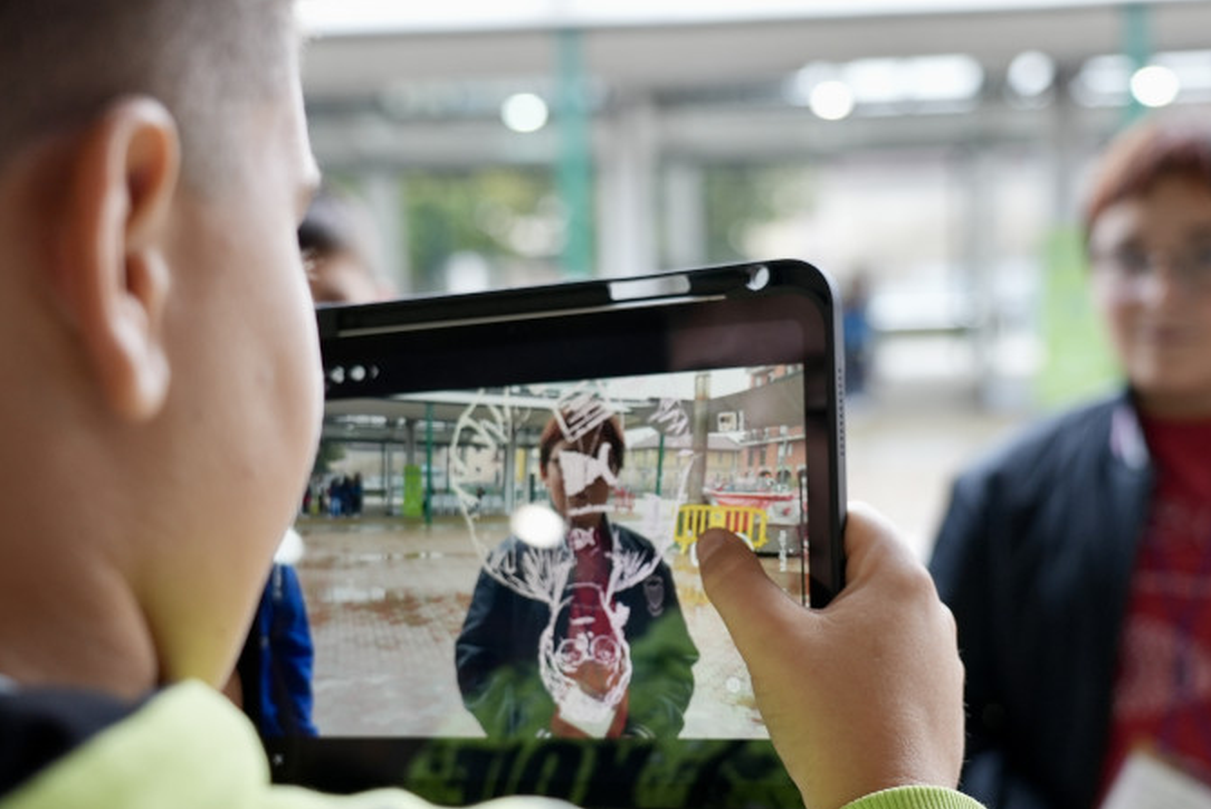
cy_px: 478
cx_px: 679
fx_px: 1851
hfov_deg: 36.2
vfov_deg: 24.6
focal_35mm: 55
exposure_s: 1/160
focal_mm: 46
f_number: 4
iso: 1600
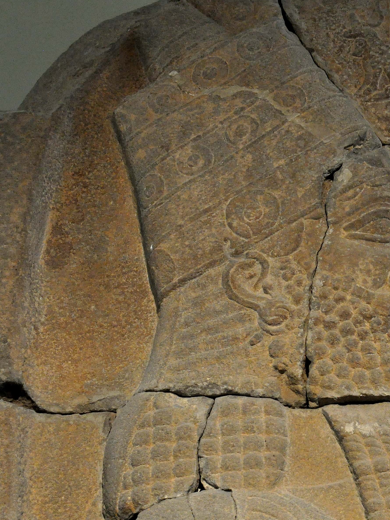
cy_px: 311
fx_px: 2659
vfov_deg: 11.2
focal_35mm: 177
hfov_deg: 8.4
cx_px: 340
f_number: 5.6
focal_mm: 68
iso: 2500
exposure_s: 1/50
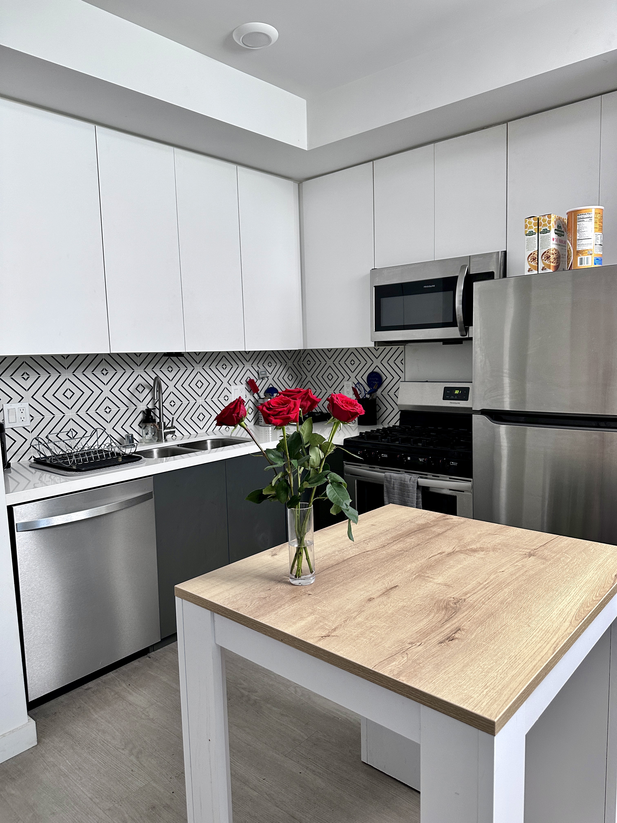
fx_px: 570
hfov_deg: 56.8
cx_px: 308
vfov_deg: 71.6
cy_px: 412
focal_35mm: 24
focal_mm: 6.86
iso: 160
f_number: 1.78
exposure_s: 1/120
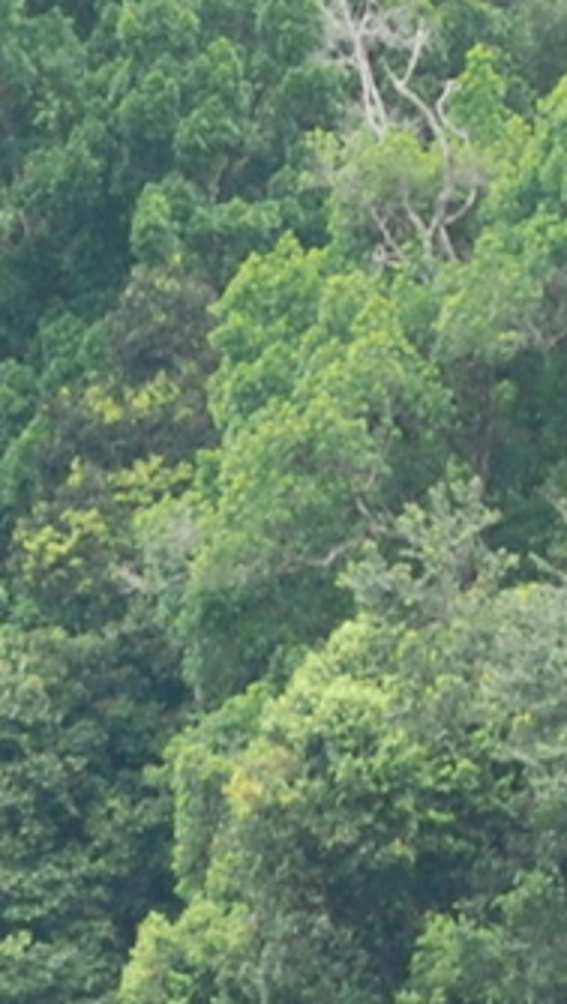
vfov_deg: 2.7
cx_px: -321
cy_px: 427
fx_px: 21014
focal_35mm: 788
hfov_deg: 1.5
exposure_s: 1/160
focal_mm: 70
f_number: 3.2
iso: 250
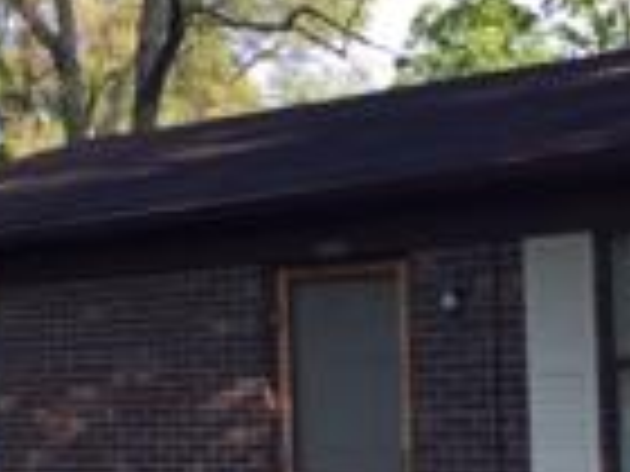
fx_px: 1511
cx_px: 472
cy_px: 364
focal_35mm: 83
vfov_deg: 17.7
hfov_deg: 23.3
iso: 32
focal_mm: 4.15
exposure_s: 1/314
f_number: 2.2
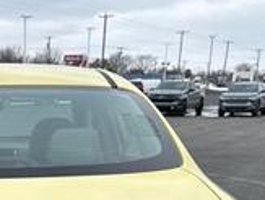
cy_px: 288
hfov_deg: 24.9
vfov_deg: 18.1
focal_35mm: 74
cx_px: -7
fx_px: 568
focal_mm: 6.86
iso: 80
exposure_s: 1/3356
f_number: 1.78
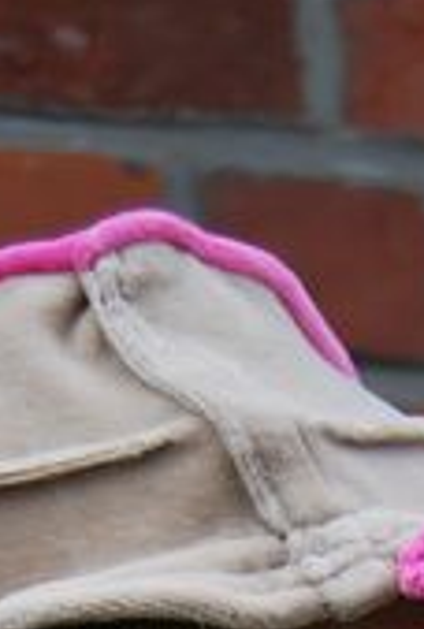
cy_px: 1195
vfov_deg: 7.4
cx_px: 151
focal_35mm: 268
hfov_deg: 5.2
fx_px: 4696
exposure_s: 1/125
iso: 100
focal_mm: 42
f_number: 5.6
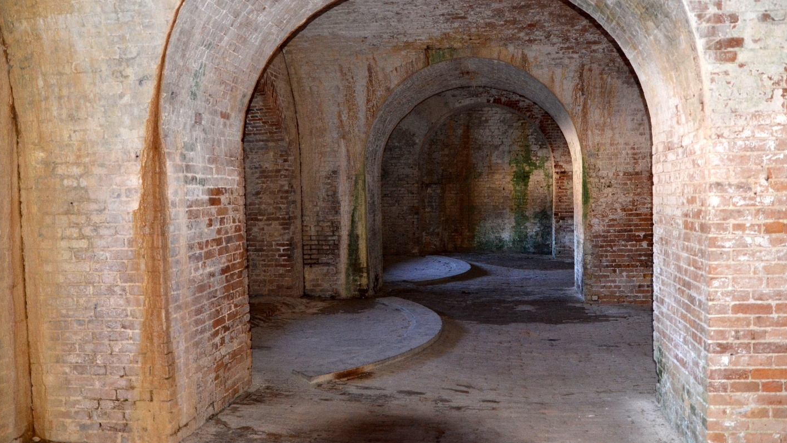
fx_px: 668
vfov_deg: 36.7
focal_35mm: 32
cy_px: 215
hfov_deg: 61.0
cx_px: 405
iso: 800
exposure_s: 1/60
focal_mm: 18
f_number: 3.5
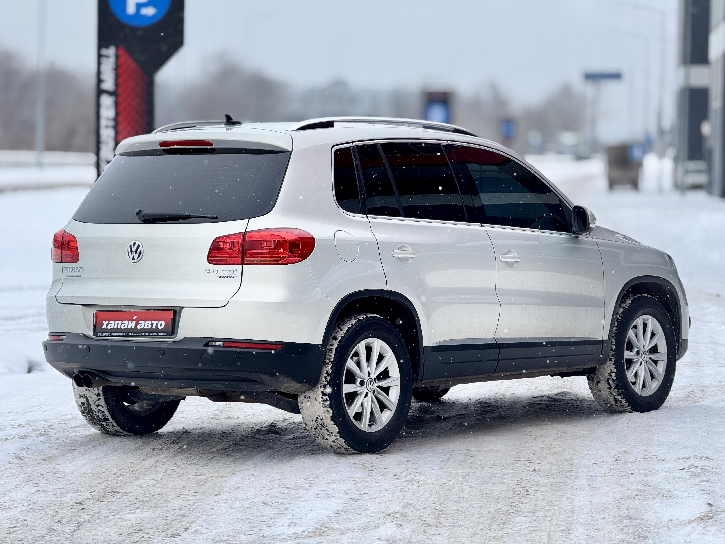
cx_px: 362
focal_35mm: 120
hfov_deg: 16.4
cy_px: 272
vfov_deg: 12.3
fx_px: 2513
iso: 50
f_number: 2.8
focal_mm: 15.66
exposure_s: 1/195
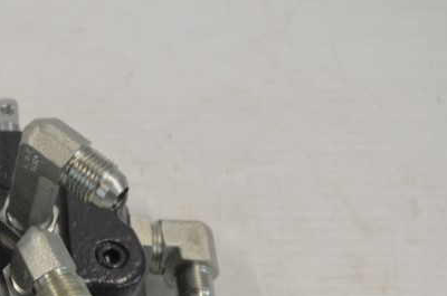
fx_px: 1078
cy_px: 319
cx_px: -16
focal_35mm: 87
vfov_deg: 15.3
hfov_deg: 22.4
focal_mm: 20
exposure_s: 1/100
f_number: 5
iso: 400
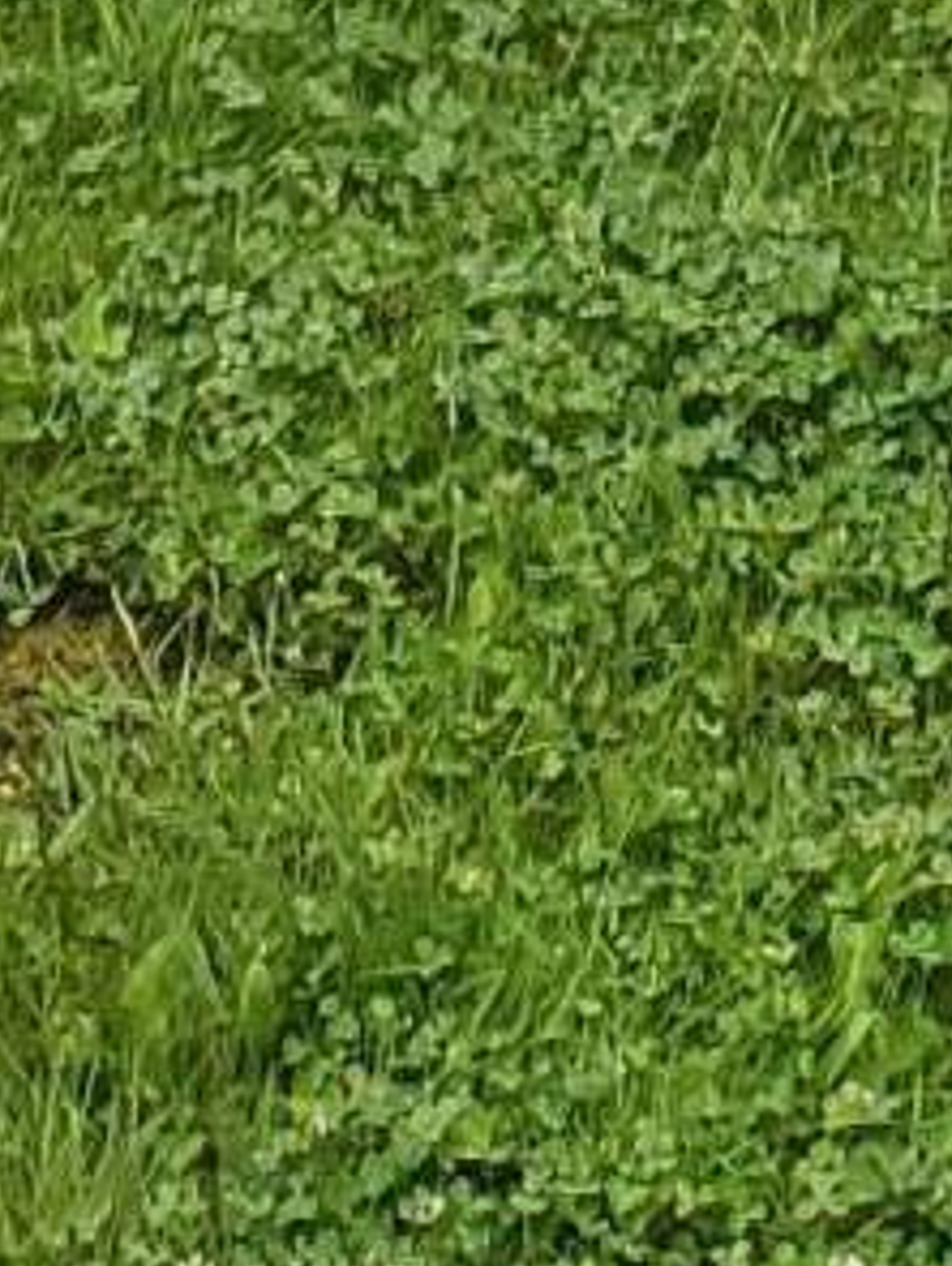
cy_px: -2944
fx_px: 6440
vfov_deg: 8.6
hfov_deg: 8.5
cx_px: 600
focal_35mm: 176
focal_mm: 4.3
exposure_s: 1/120
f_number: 2.4
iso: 64
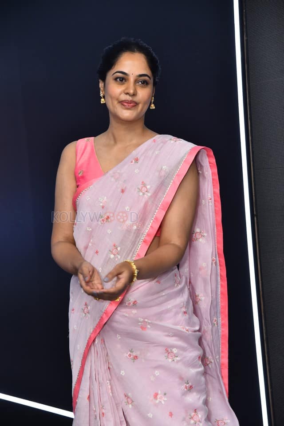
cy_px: 213
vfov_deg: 23.9
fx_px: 1006
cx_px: 142
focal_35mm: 85
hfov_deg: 16.1
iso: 1250
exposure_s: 1/160
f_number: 5
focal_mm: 85
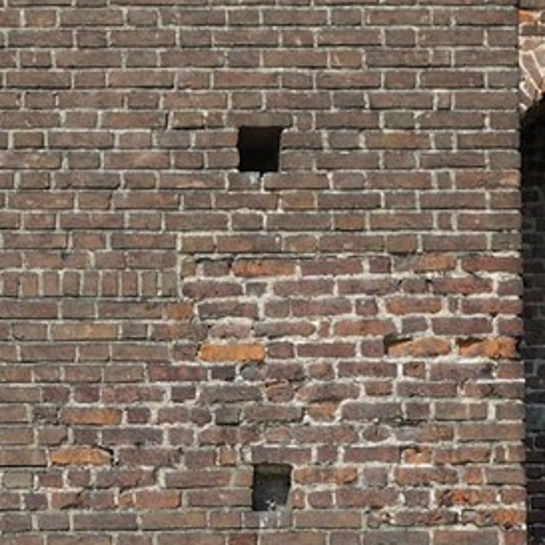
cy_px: 1525
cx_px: -128
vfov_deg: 4.8
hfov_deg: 5.0
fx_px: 6199
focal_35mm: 348
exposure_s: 1/200
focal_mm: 70
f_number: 13
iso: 200
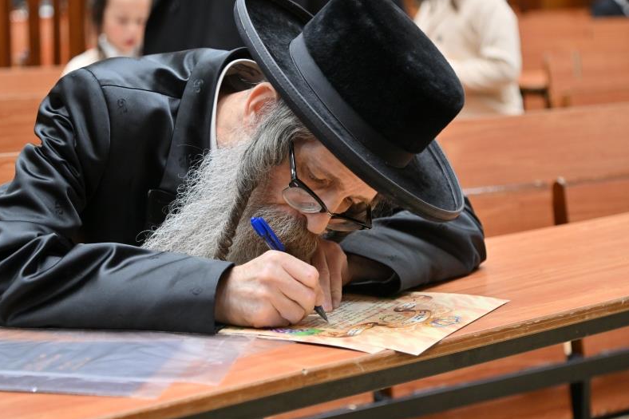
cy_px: 209
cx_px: 276
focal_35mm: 91
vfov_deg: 15.0
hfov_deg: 22.4
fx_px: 1590
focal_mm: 70
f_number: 4
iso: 800
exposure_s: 1/200
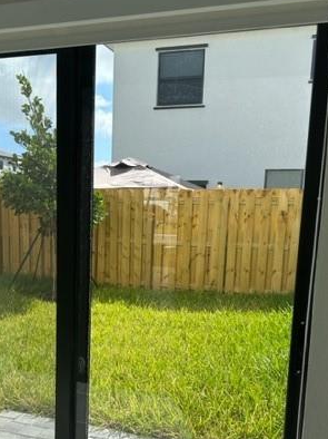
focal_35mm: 39
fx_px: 493
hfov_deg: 36.6
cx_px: 121
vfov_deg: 47.2
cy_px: 290
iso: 80
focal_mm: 6.86
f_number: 1.78
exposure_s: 1/2203
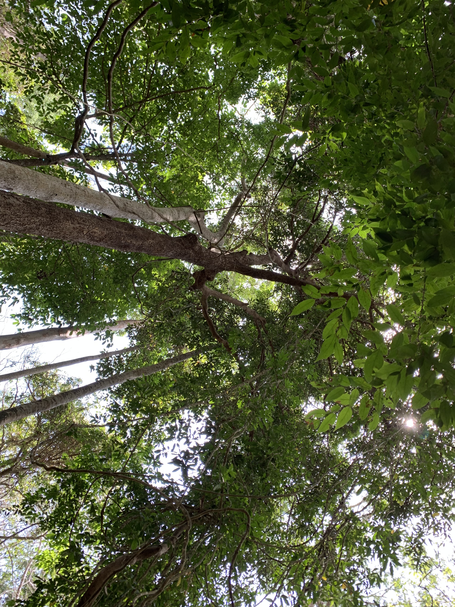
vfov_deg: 67.3
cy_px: 304
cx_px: 228
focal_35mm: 26
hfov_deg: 53.1
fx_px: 456
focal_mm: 4.25
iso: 32
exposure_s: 1/122
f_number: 1.8
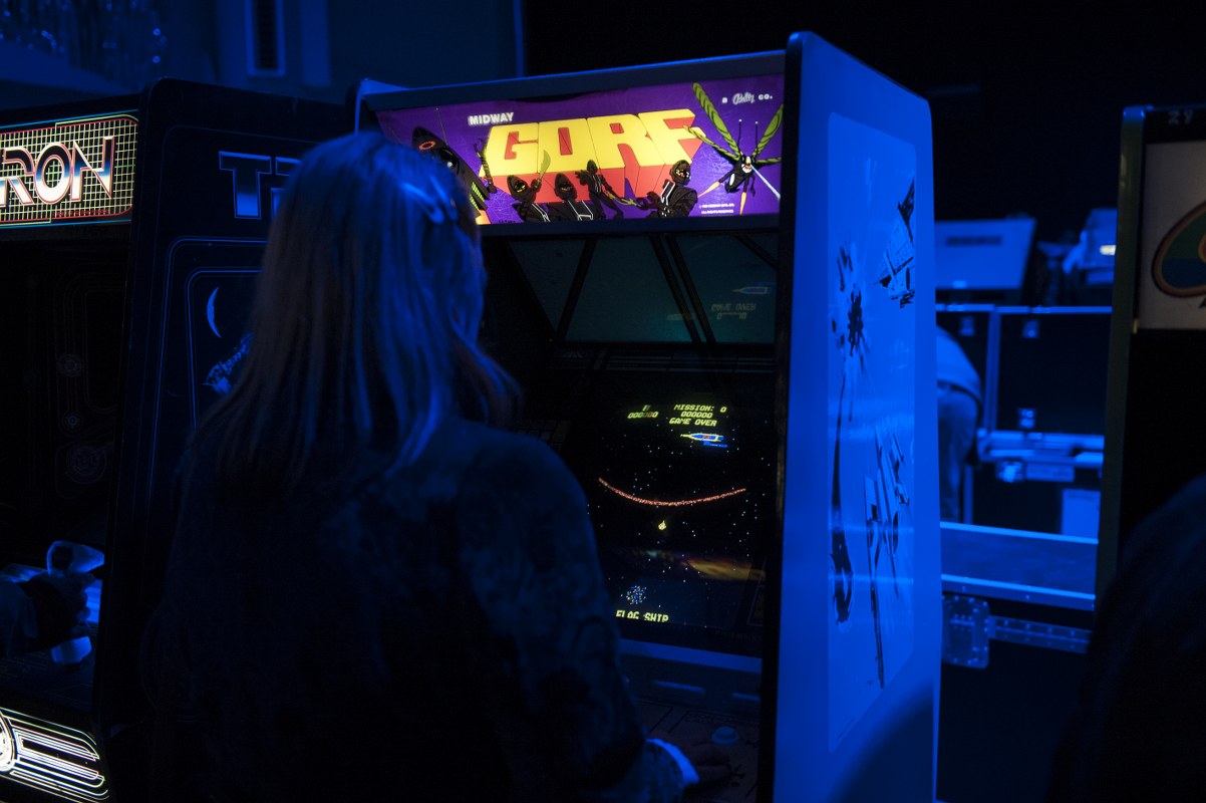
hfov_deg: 53.2
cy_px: 402
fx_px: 1205
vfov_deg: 36.8
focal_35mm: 36
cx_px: 603
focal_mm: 36
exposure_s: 1/60
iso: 1600
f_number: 2.8
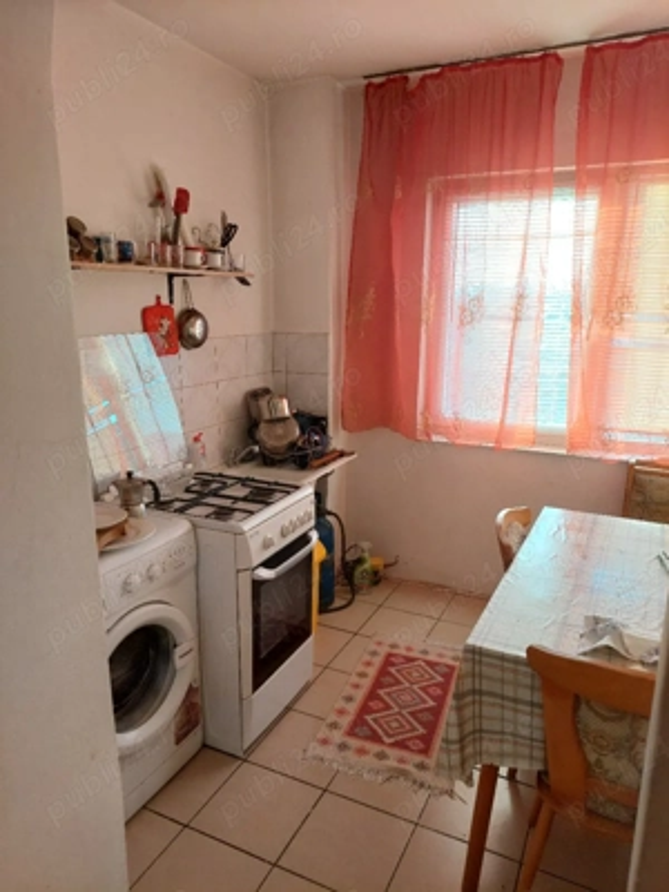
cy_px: 446
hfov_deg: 56.8
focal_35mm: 24
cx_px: 334
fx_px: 618
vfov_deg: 71.6
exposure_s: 1/50
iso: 125
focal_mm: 5.23
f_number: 1.8
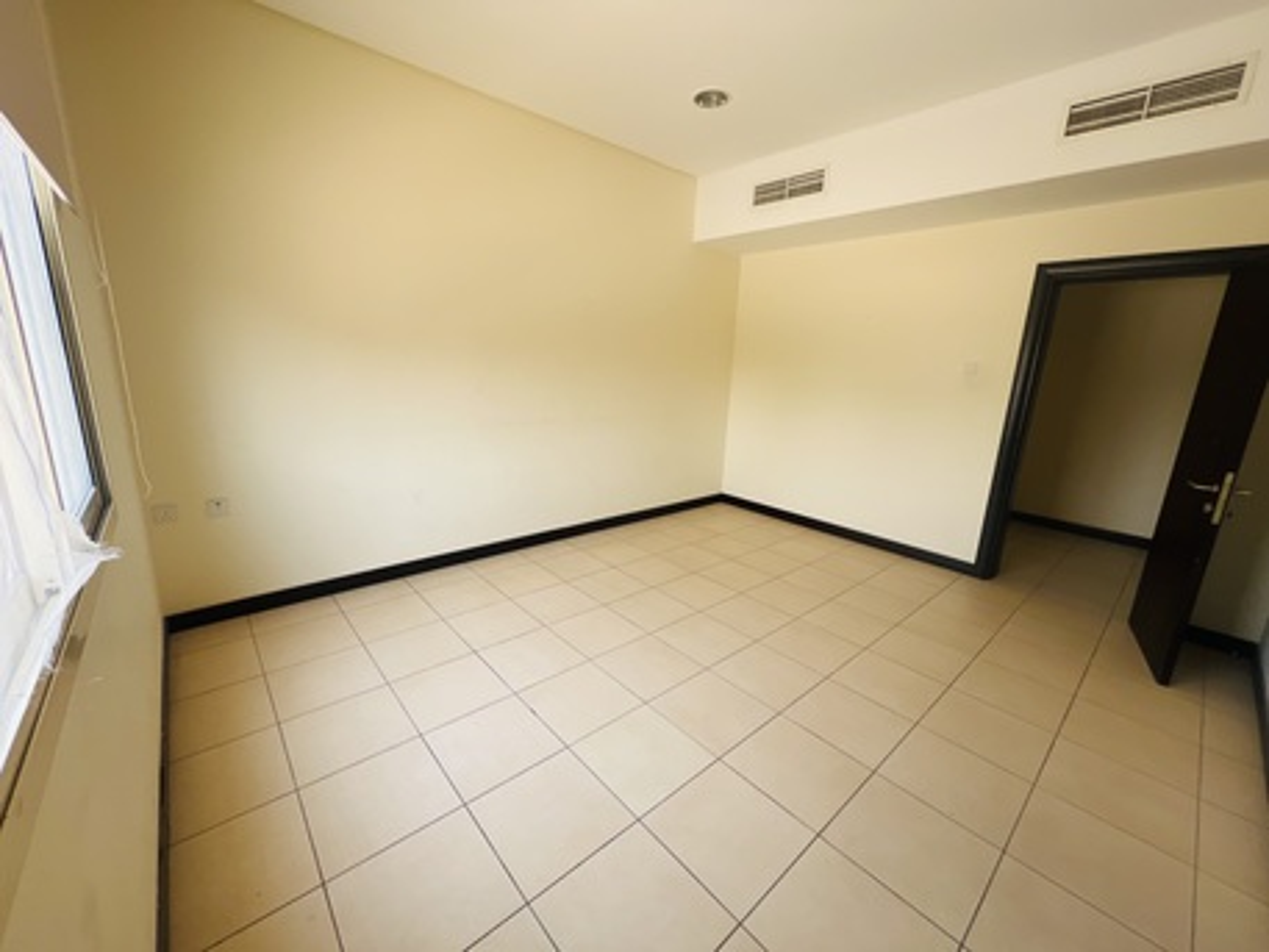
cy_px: 476
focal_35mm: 13
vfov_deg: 89.9
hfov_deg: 106.2
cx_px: 634
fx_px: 477
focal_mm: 1.57
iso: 64
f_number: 1.8
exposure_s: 1/36
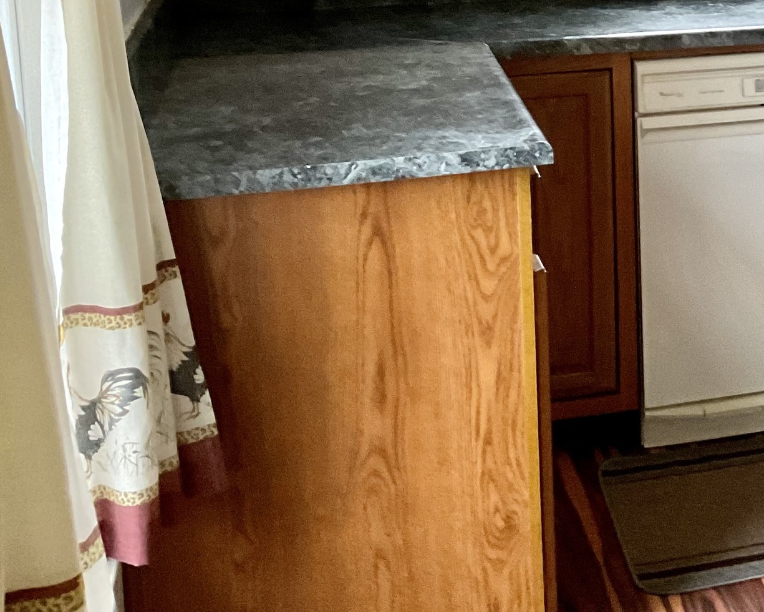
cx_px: 908
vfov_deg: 20.7
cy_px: -22
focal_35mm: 71
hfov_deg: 24.4
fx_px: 1605
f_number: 1.8
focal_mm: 3
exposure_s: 1/60
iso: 250
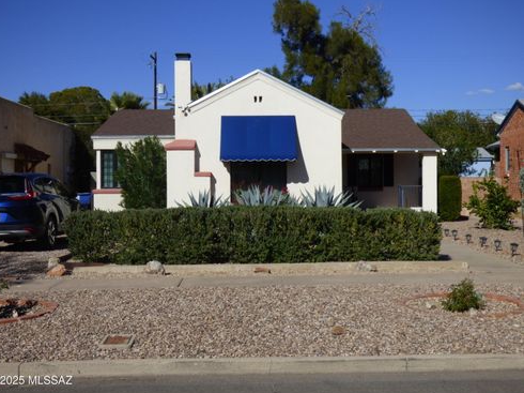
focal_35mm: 49
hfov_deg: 38.9
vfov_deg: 29.7
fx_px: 741
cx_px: 258
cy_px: 198
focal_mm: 8.24
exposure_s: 1/1600
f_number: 3.8
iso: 100
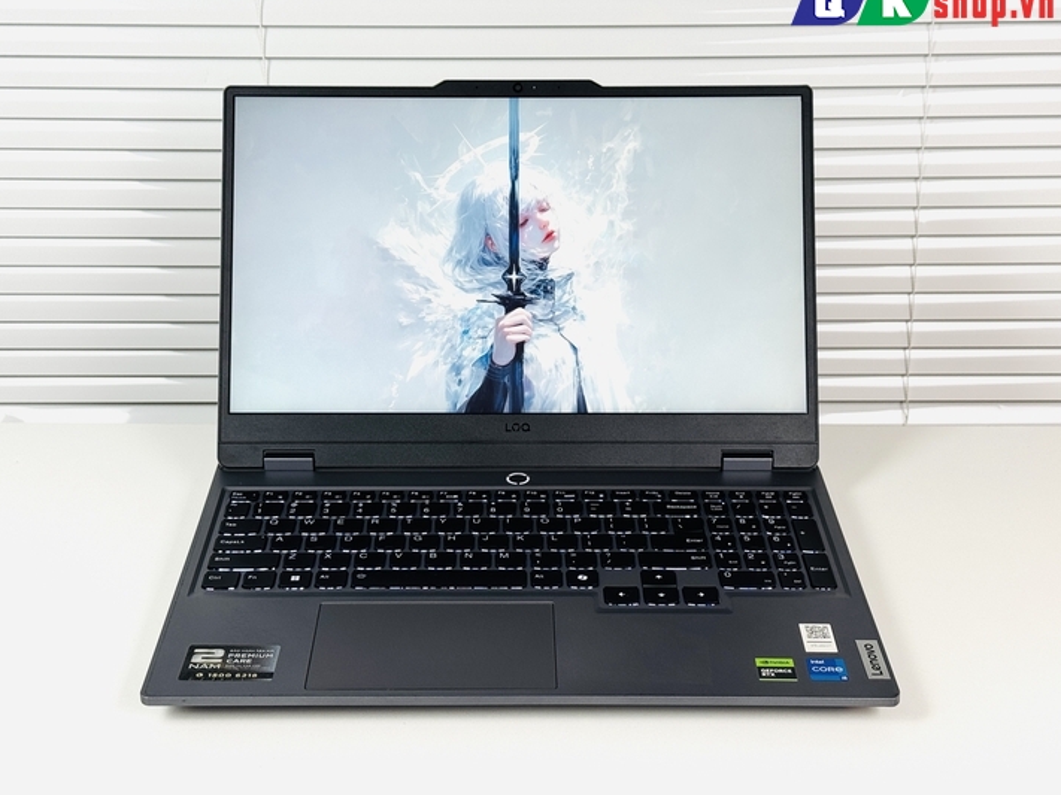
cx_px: 506
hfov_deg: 35.5
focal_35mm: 54
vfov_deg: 27.0
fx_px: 1655
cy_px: 395
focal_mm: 6.76
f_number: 1.78
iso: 50
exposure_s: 1/121
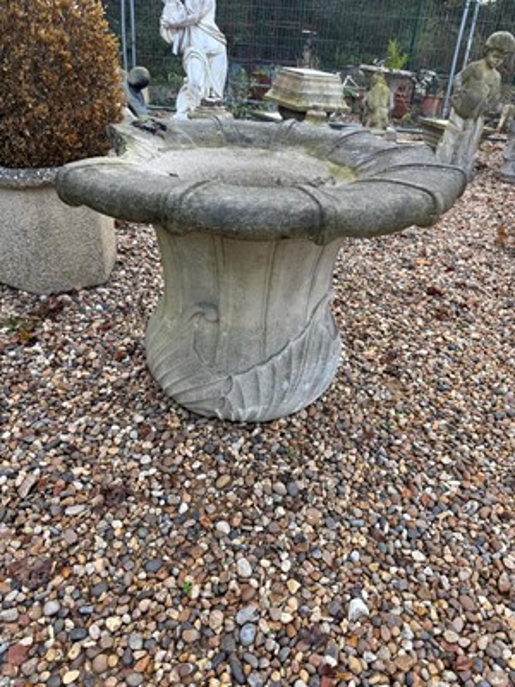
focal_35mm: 24
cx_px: 258
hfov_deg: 56.8
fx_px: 476
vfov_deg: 71.6
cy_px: 344
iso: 64
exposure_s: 1/121
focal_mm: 6.76
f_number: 1.78
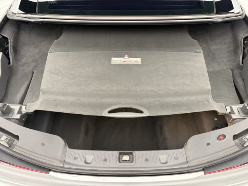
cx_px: 124
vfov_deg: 56.8
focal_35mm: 24
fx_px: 172
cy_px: 93
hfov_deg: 71.6
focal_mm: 6.76
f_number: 1.78
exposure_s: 1/60
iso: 640
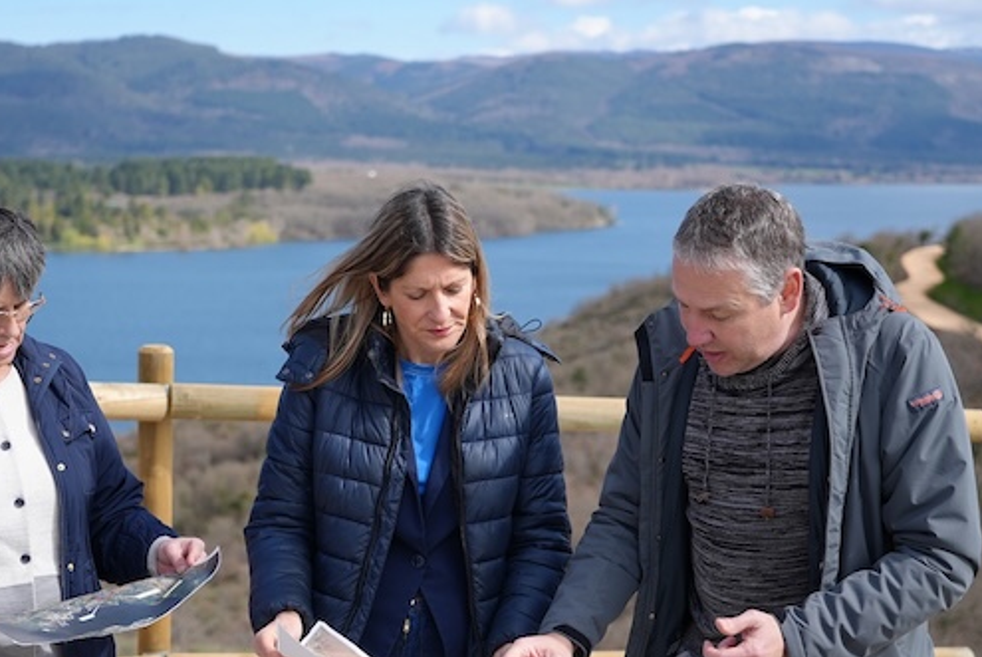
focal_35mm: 63
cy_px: 396
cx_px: 427
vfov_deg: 21.6
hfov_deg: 31.8
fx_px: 1720
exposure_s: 1/500
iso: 80
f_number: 4.5
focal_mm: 52
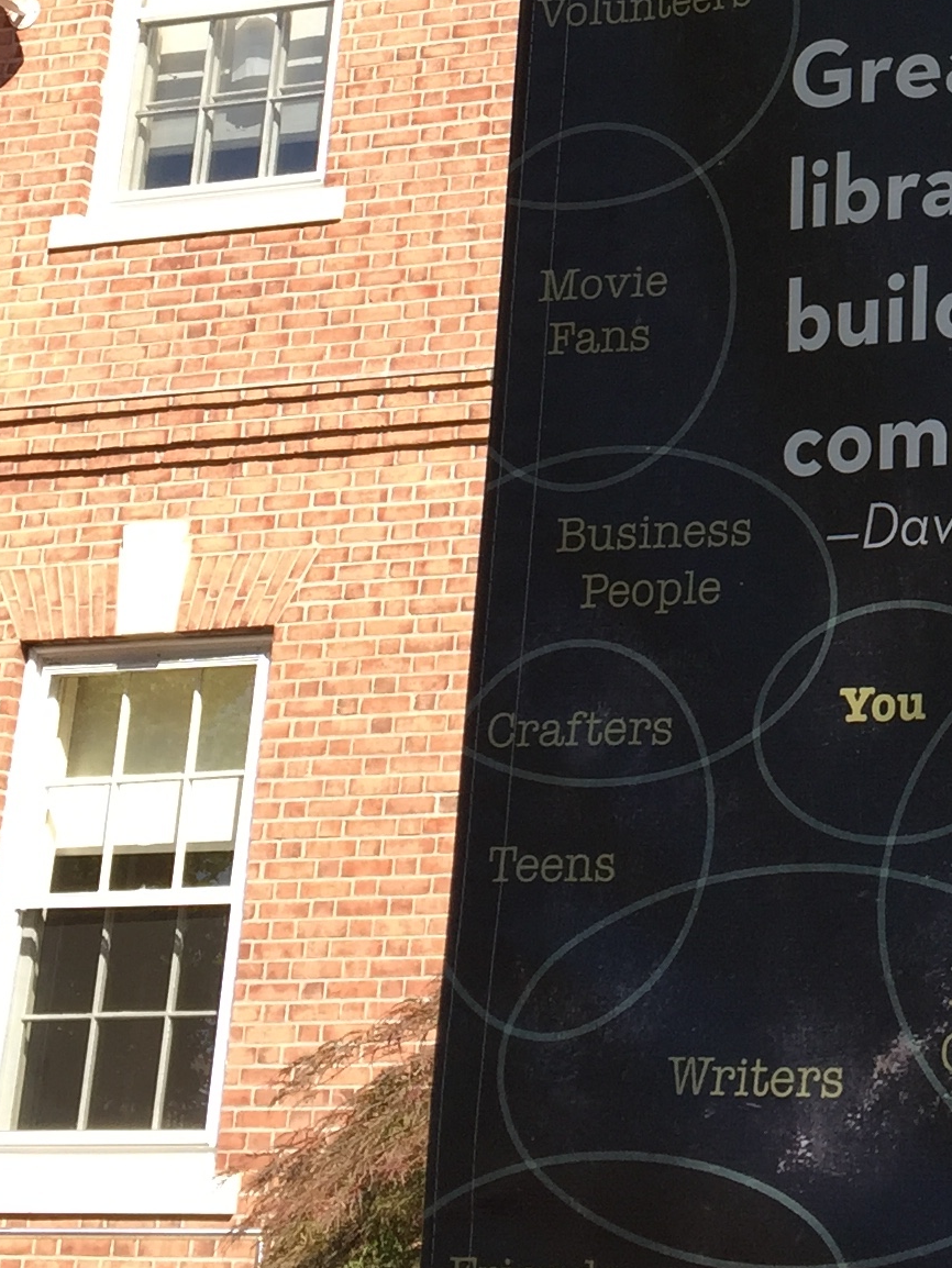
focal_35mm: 82
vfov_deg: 23.2
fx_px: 3006
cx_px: 1120
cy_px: 137
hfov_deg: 17.2
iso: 32
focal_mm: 4.15
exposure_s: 1/706
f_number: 2.2
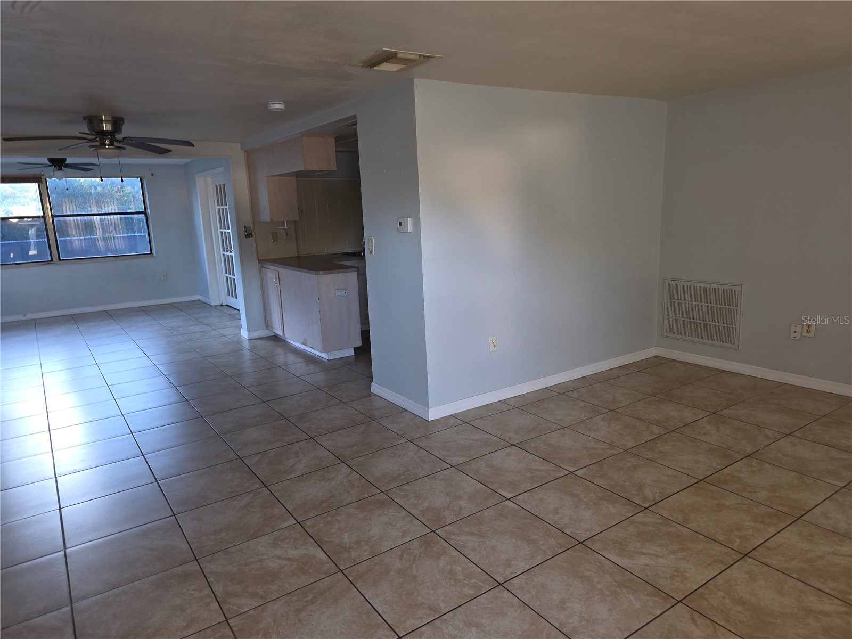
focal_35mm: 23
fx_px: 566
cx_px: 426
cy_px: 320
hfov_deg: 73.9
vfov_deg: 58.9
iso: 125
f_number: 1.7
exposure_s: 1/24
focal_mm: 6.3
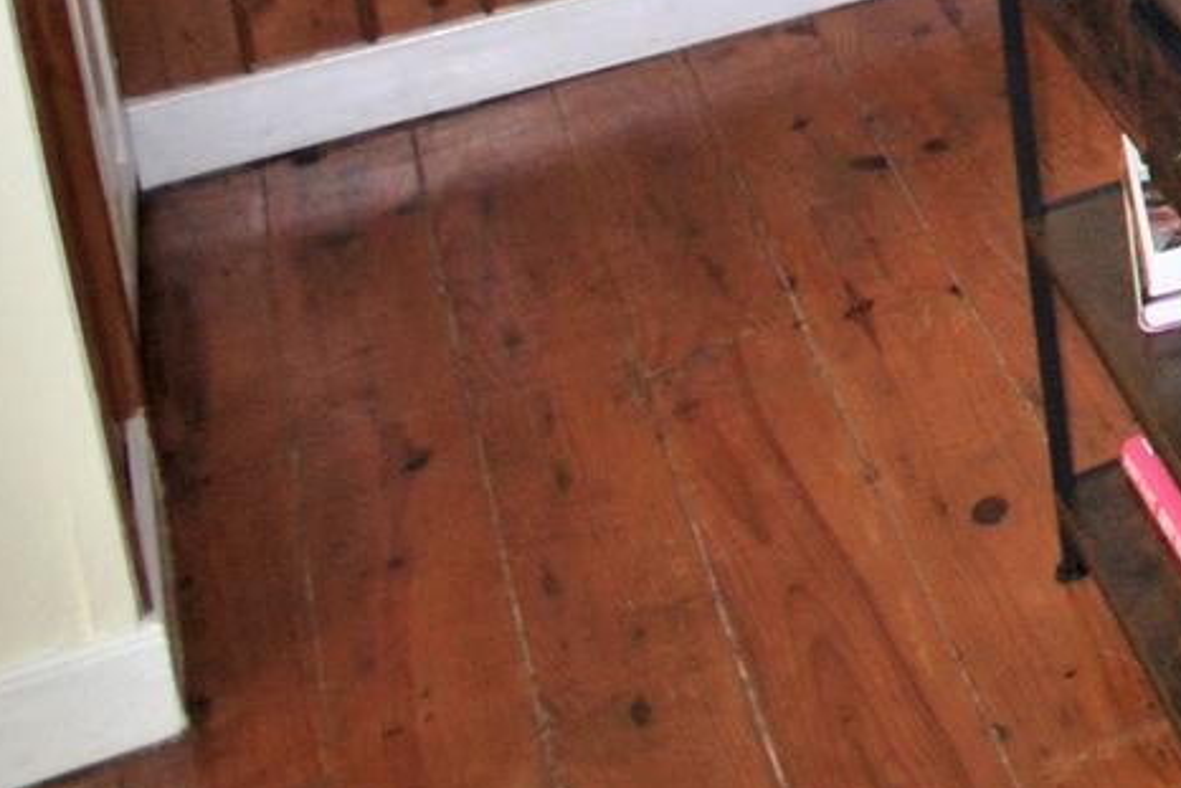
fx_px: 2166
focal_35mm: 66
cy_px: -644
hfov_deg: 17.5
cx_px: 2537
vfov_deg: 16.9
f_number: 4
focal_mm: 10
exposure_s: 1/60
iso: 200
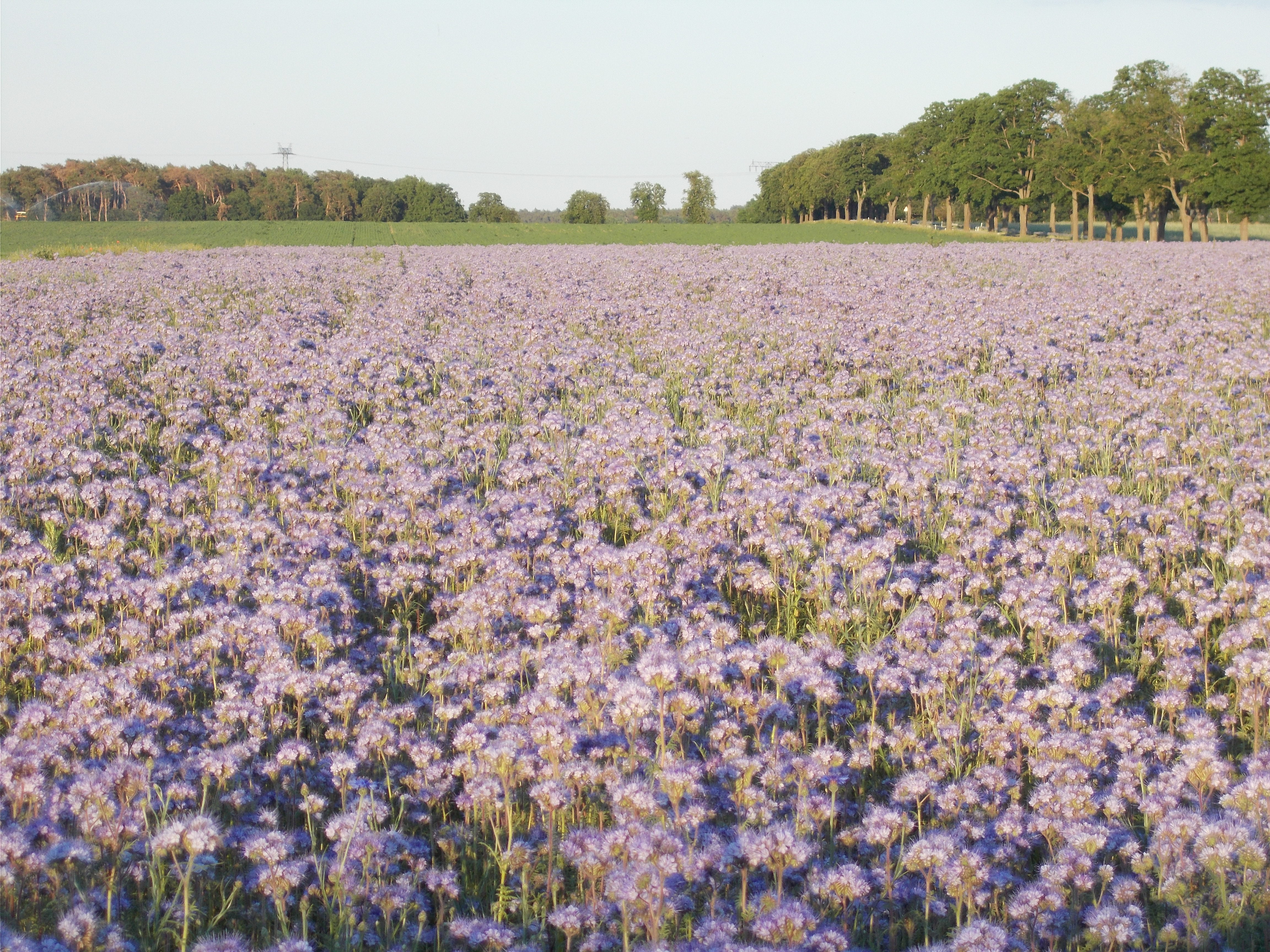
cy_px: 476
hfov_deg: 15.2
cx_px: 635
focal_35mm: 130
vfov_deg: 11.4
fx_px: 4769
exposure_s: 1/80
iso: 80
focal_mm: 23
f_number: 6.5
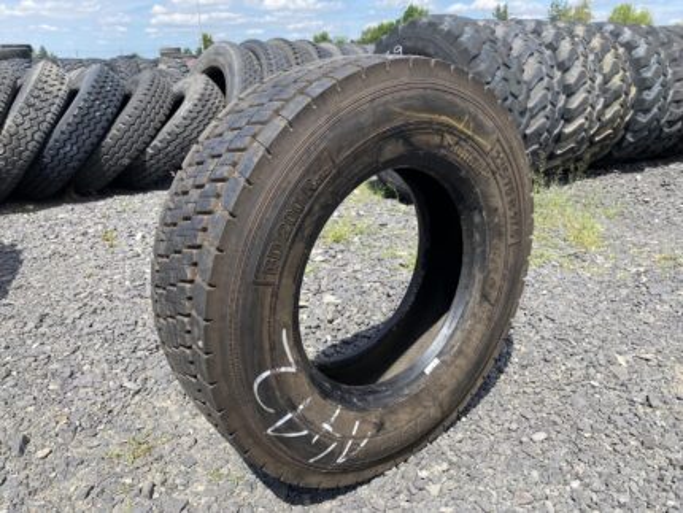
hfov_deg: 67.3
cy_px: 256
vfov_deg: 53.1
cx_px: 342
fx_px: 513
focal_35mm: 26
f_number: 1.8
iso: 32
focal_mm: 4.25
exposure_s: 1/1447
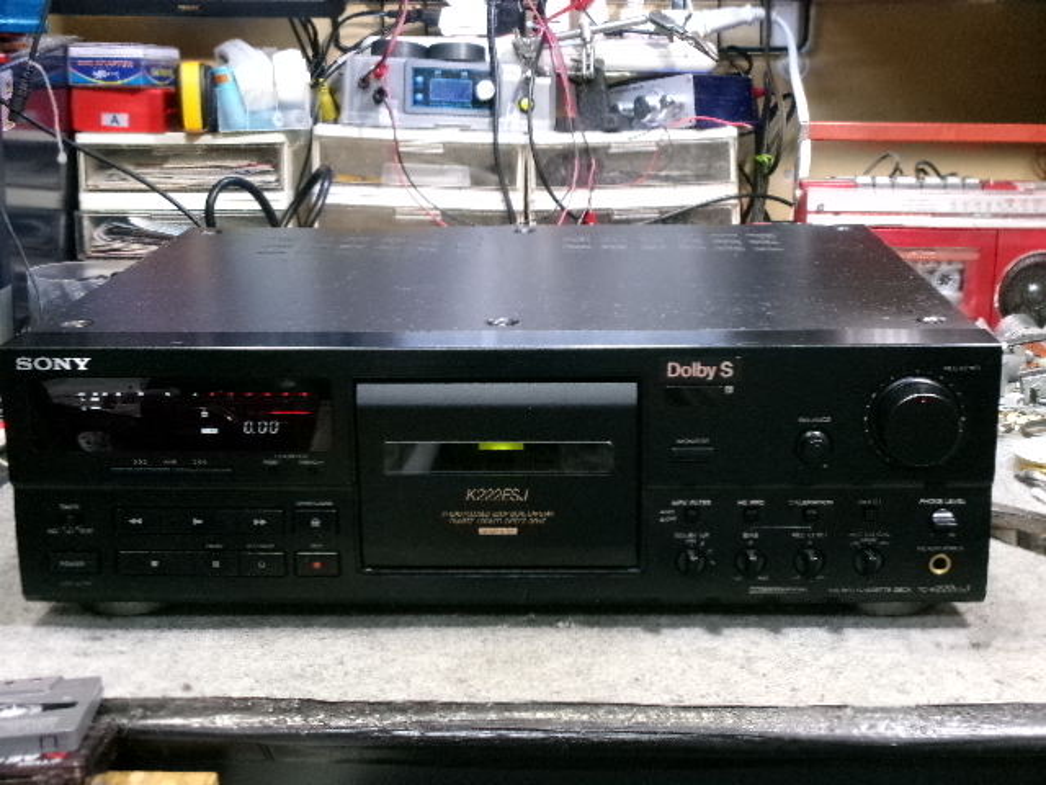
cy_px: 392
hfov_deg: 36.2
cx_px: 523
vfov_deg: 27.5
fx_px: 1602
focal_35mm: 53
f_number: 4.9
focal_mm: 9.5
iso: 624
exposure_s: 1/17
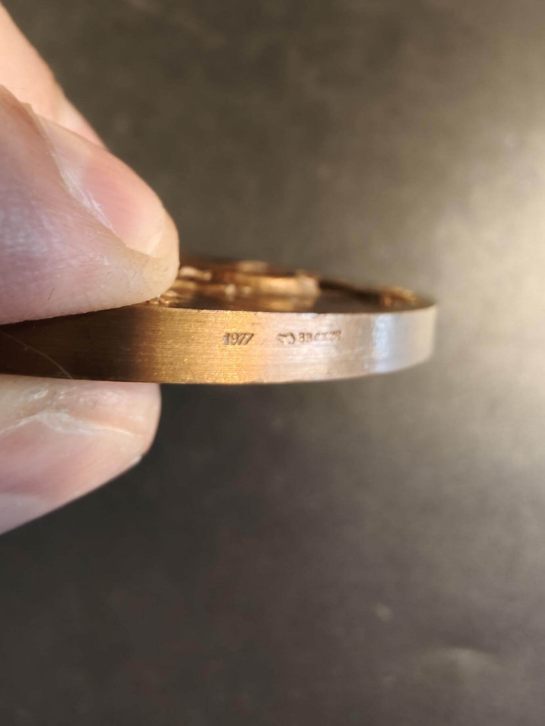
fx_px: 483
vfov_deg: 73.9
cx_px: 272
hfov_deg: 58.9
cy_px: 363
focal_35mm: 23
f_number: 2
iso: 640
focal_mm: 2.32
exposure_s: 1/50
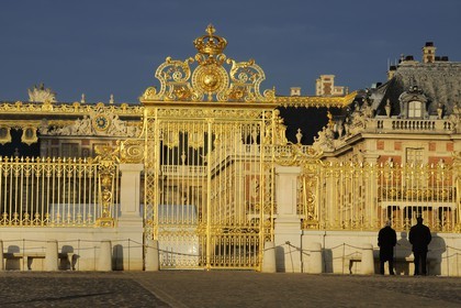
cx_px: 230
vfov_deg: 9.1
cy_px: 154
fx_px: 1921
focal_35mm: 150
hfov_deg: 13.7
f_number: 16
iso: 200
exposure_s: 1/160
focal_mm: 150
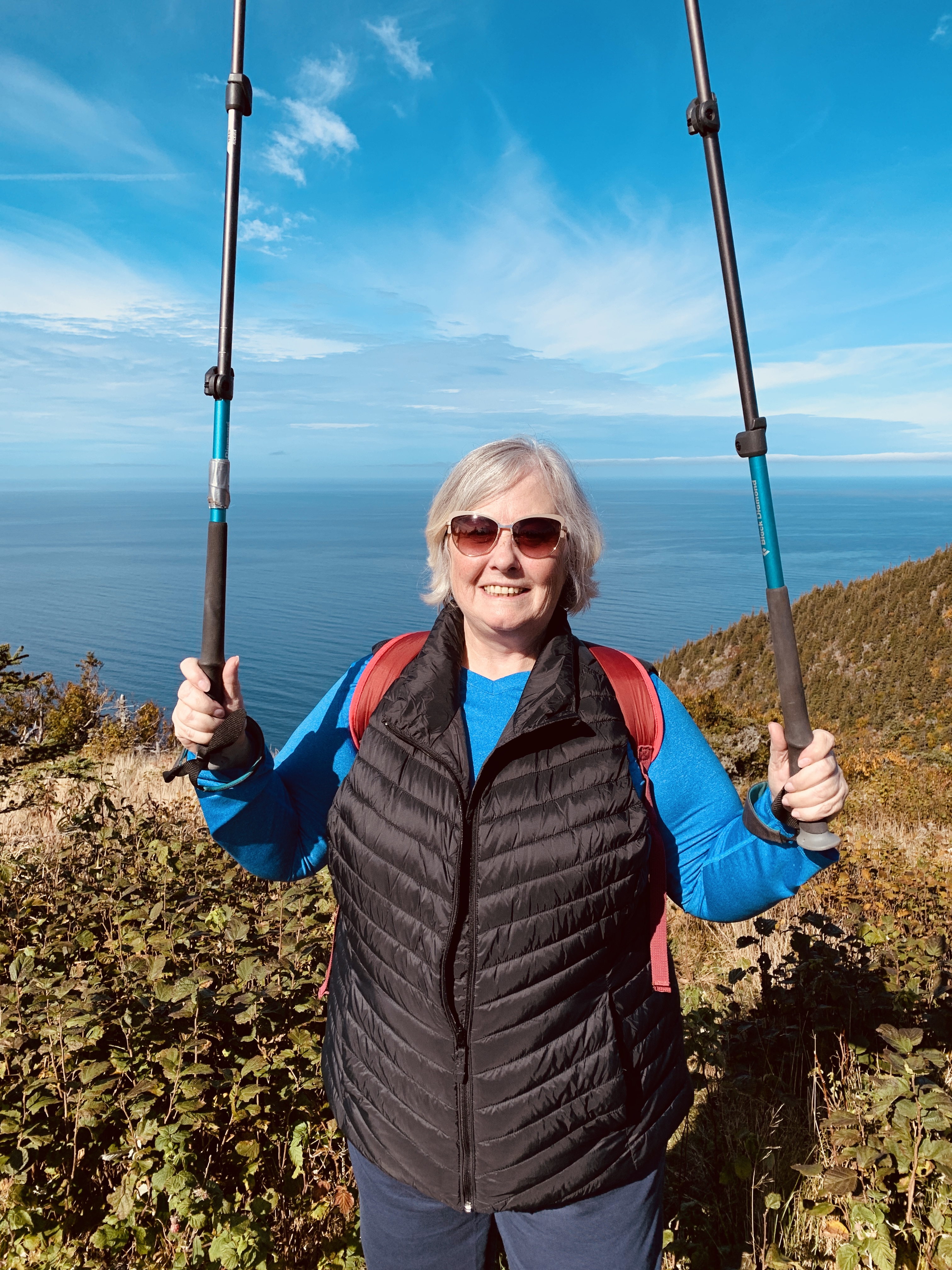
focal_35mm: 26
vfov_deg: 67.3
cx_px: 476
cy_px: 635
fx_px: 953
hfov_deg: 53.1
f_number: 1.8
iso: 25
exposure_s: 1/2833
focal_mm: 4.25
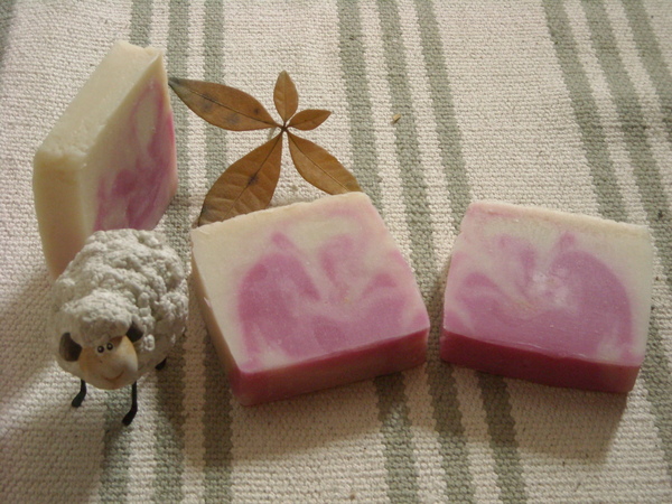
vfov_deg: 19.4
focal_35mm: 76
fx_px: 1475
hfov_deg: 25.7
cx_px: 336
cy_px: 252
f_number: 3.9
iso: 400
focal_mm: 12.3
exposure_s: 1/33
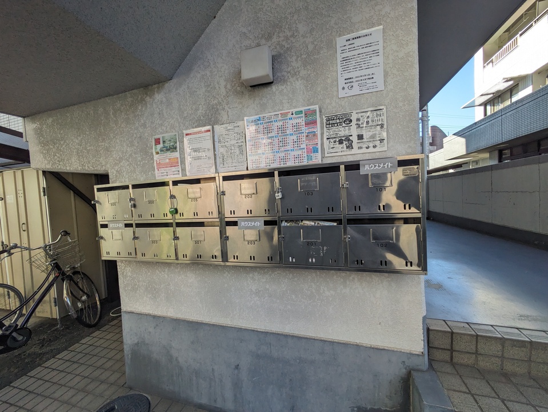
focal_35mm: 14
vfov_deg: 85.7
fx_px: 222
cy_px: 206
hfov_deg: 102.0
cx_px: 274
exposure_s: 1/556
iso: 48
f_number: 2.2
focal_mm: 1.83
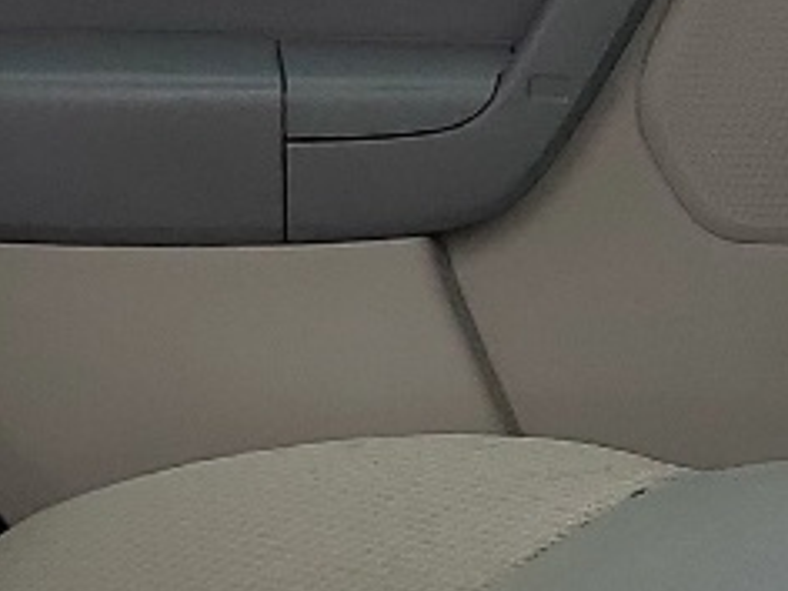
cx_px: 474
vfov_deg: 8.4
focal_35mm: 176
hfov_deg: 11.2
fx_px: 4006
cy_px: 327
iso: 50
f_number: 1.5
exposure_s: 1/556
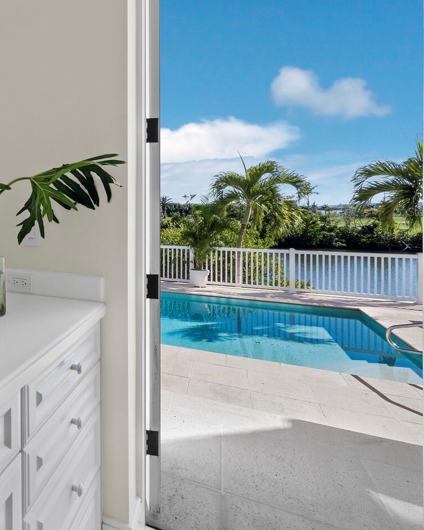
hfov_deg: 51.0
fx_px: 361
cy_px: 211
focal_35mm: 23
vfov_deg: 71.8
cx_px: 15
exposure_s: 1/40
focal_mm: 7
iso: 250
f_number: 11
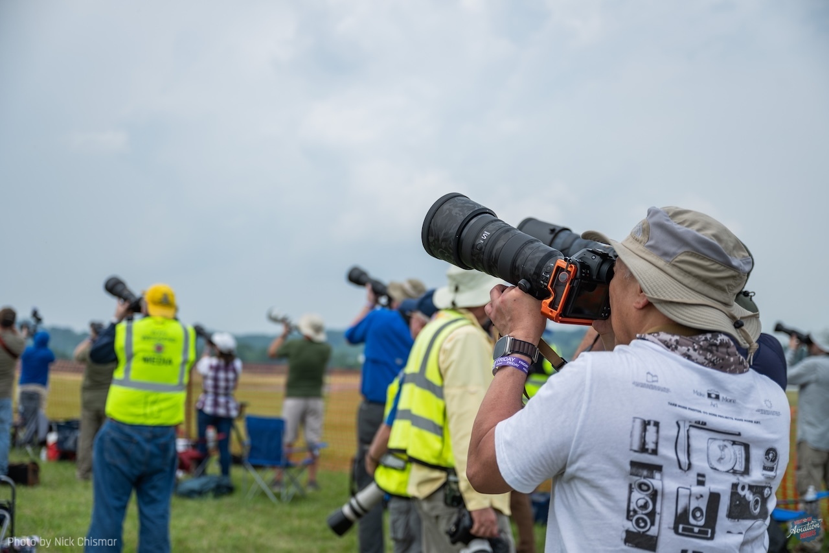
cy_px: 276
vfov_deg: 30.5
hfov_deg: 44.5
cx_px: 414
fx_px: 1013
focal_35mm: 44
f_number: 2.8
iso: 64
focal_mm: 44
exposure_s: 1/1250
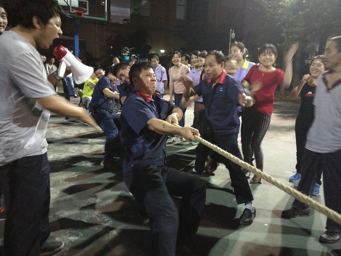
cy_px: 128
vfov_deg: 51.4
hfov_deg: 65.3
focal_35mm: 27
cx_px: 170
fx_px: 266
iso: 1600
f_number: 2.2
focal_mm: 4.5
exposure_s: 1/16.7
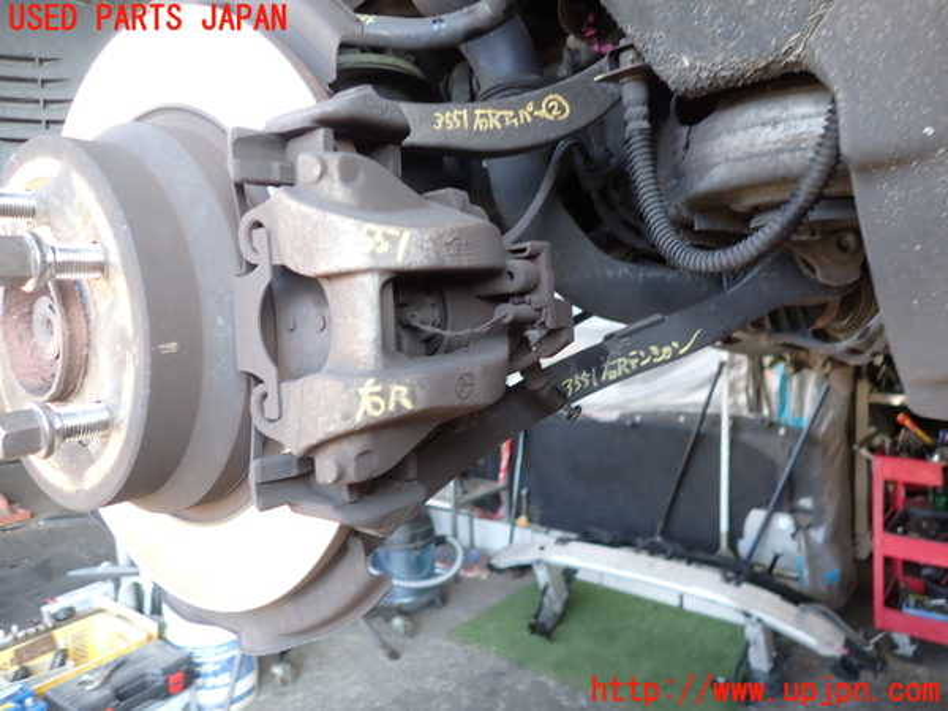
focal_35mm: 25
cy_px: 356
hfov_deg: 69.4
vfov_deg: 54.9
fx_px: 685
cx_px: 474
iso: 160
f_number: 2
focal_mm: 4.5
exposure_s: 1/60
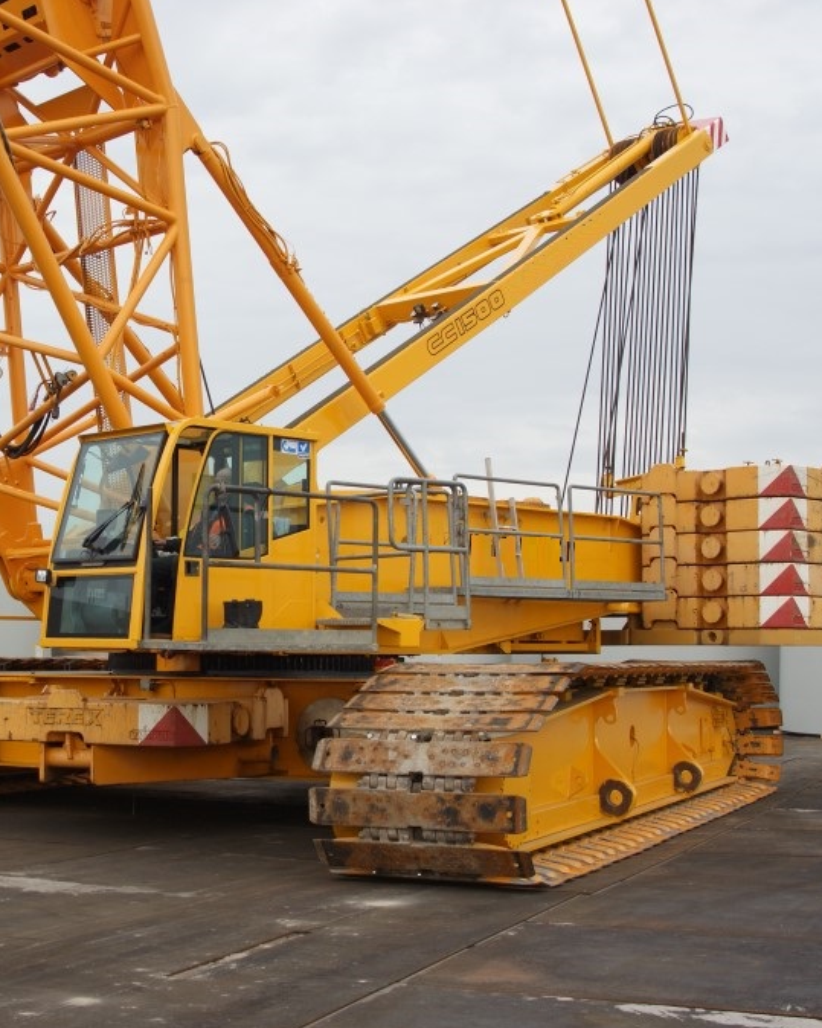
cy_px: 522
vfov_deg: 35.4
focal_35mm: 53
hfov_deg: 28.2
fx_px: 1612
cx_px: 220
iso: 100
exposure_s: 1/60
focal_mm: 22
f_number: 8
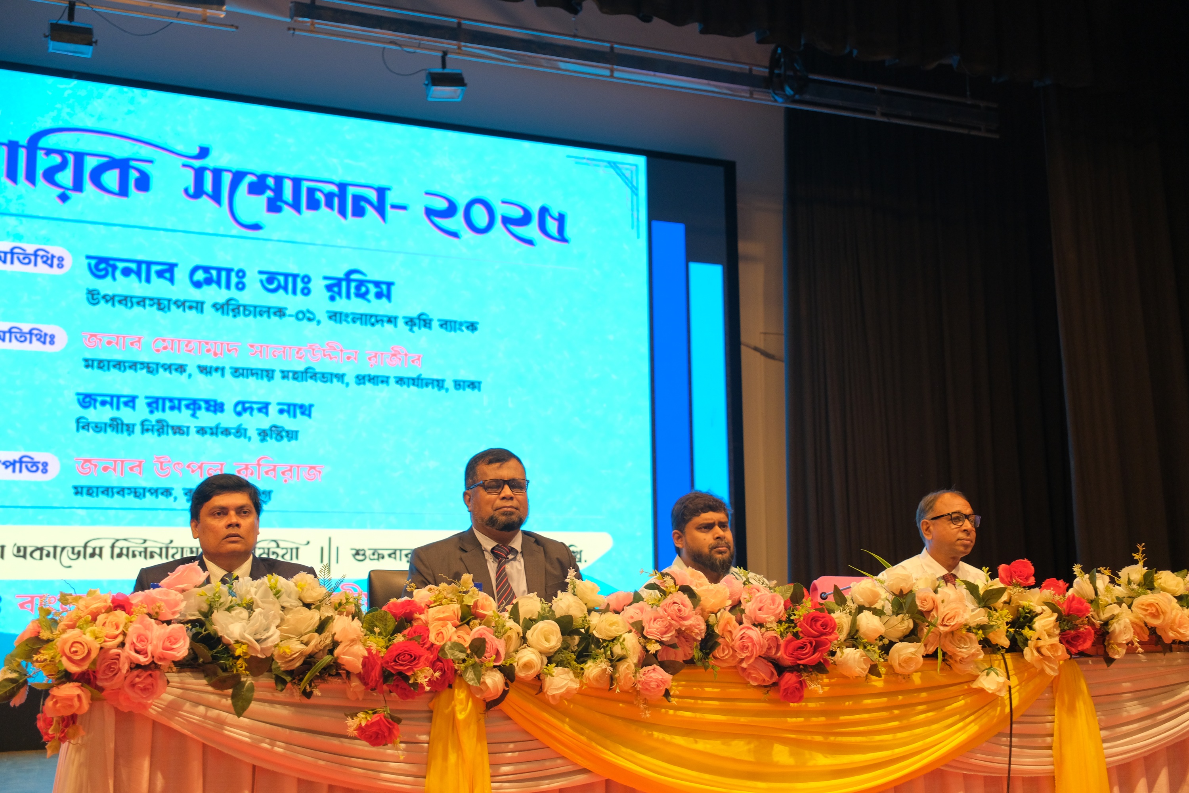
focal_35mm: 40
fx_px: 1321
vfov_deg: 33.4
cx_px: 594
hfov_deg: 48.5
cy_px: 396
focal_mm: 26.4
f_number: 2.8
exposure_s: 1/100
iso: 1000
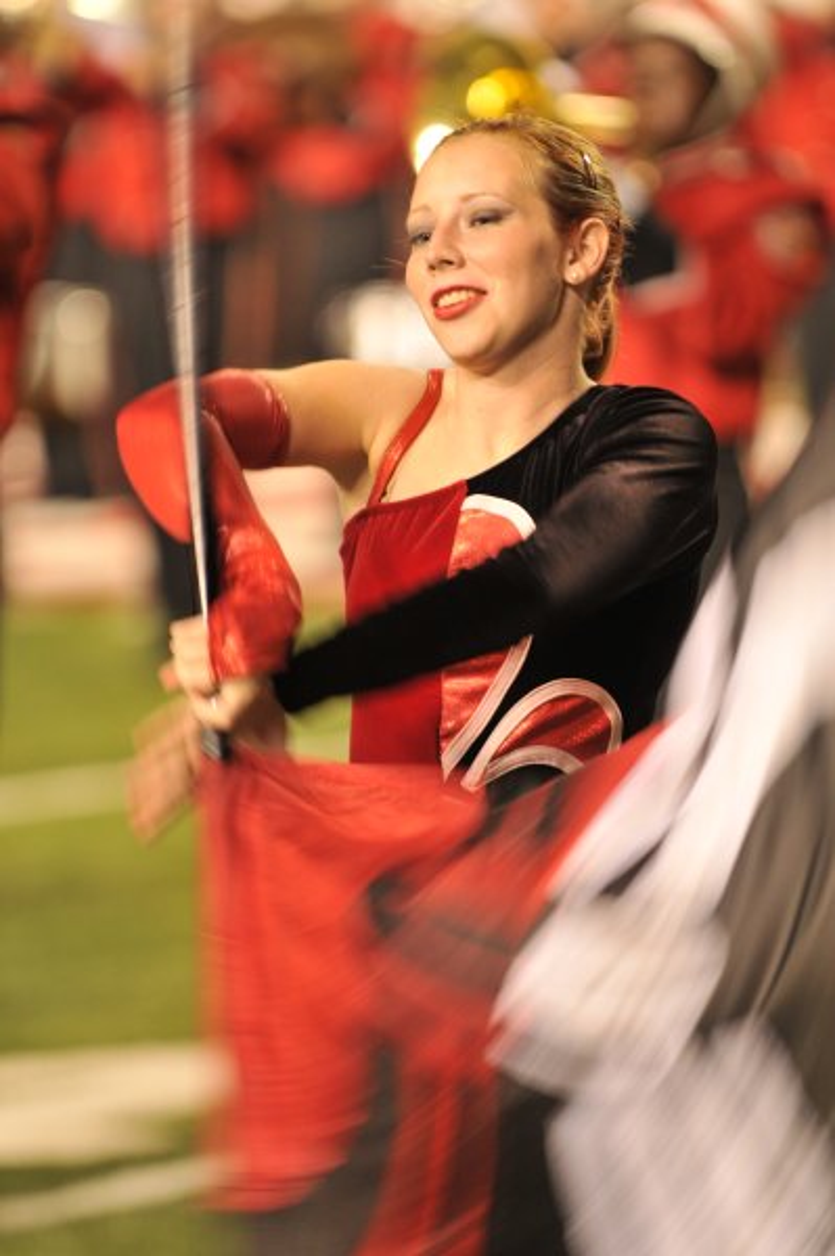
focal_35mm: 300
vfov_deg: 6.9
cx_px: 418
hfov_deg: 4.6
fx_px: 10455
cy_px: 628
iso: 450
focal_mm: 200
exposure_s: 1/60
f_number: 2.8
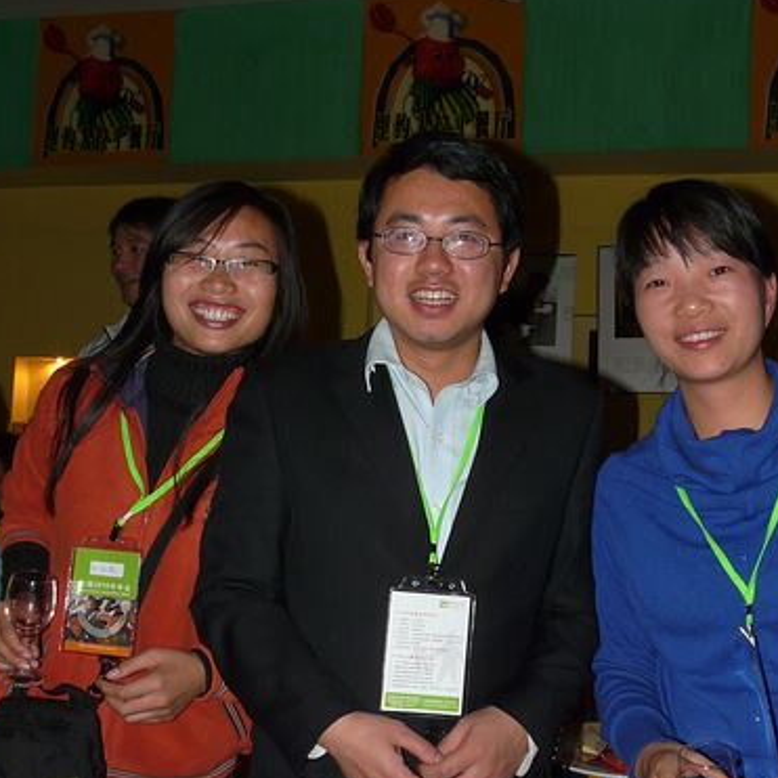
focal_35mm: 44
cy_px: 411
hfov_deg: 38.3
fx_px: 1119
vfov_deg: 38.3
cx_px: 425
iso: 100
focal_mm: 4.6
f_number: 4
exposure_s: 1/30
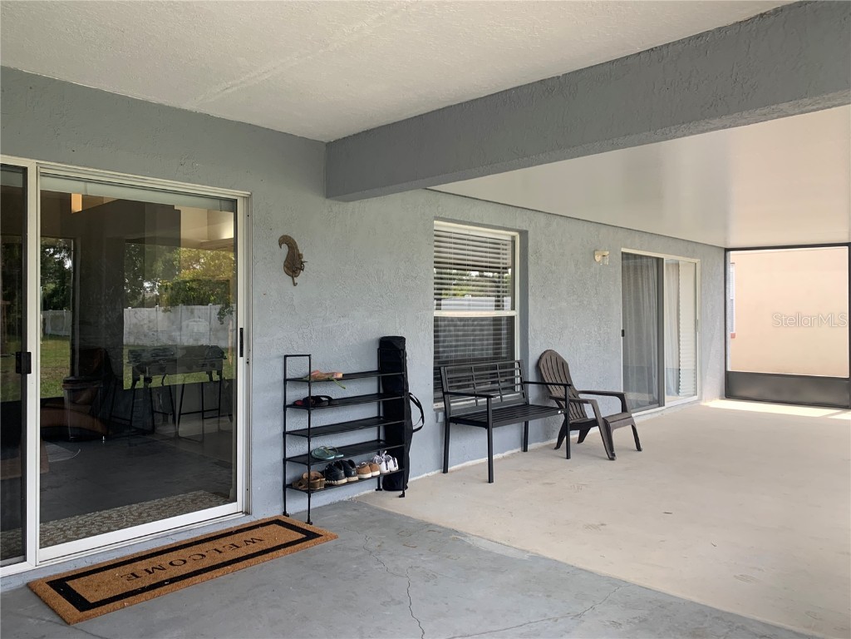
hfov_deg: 67.3
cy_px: 320
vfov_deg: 53.1
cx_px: 426
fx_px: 639
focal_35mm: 26
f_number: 1.8
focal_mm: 4.25
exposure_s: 1/122
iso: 40
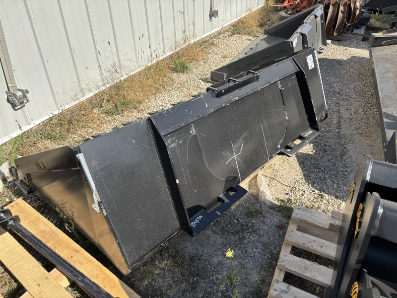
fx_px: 298
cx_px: 198
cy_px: 149
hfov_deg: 67.3
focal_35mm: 26
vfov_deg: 53.1
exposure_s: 1/2151
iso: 50
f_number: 1.6
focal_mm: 5.96
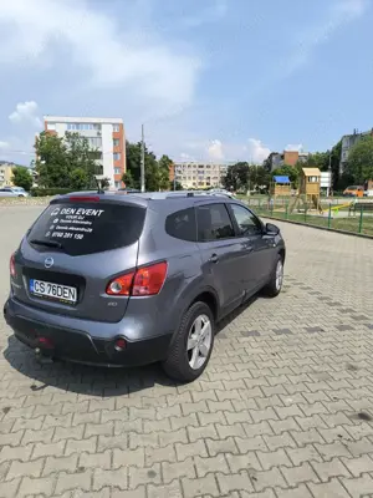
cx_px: 186
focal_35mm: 23
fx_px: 330
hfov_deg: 58.9
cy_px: 249
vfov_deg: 73.9
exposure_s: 1/830
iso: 50
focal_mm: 6.14
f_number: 1.65
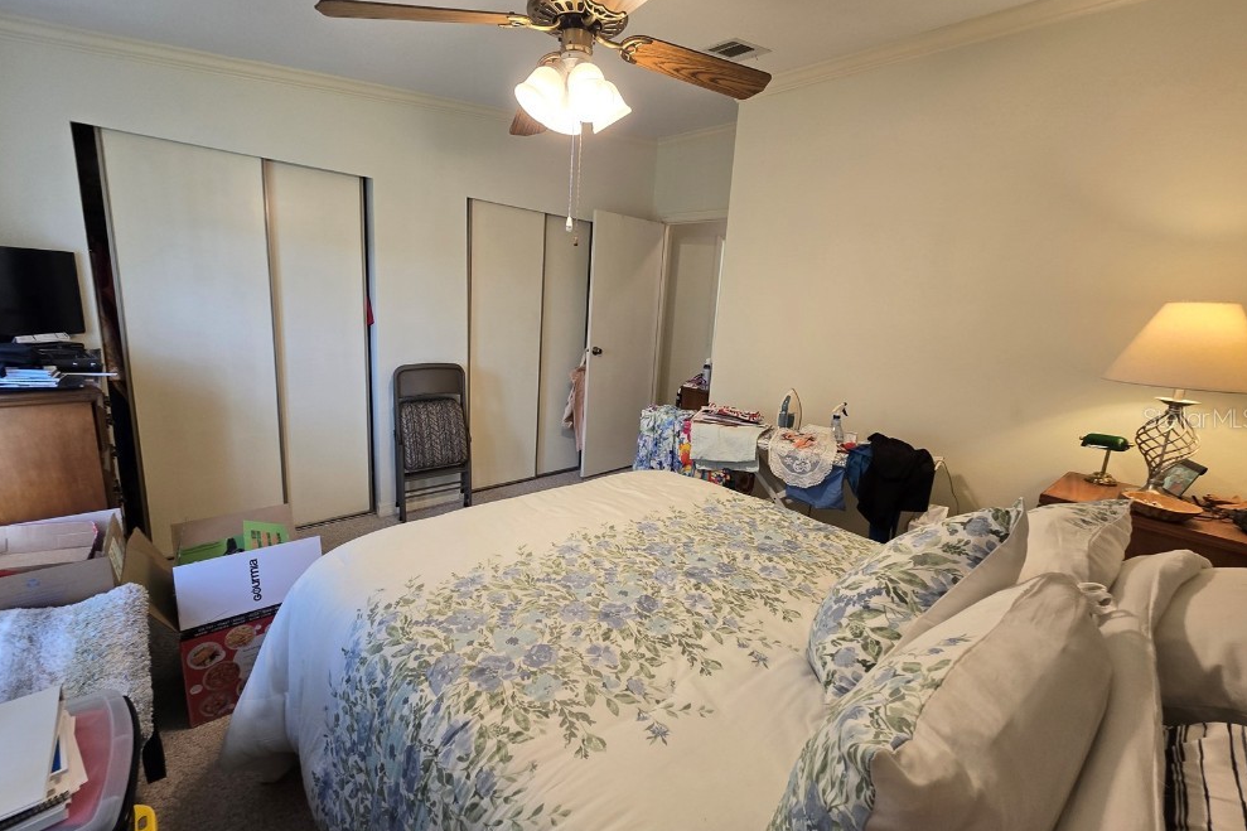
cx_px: 617
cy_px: 417
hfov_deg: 104.3
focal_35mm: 14
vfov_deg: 81.2
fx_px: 485
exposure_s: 1/60
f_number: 2.2
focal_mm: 2.2
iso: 100
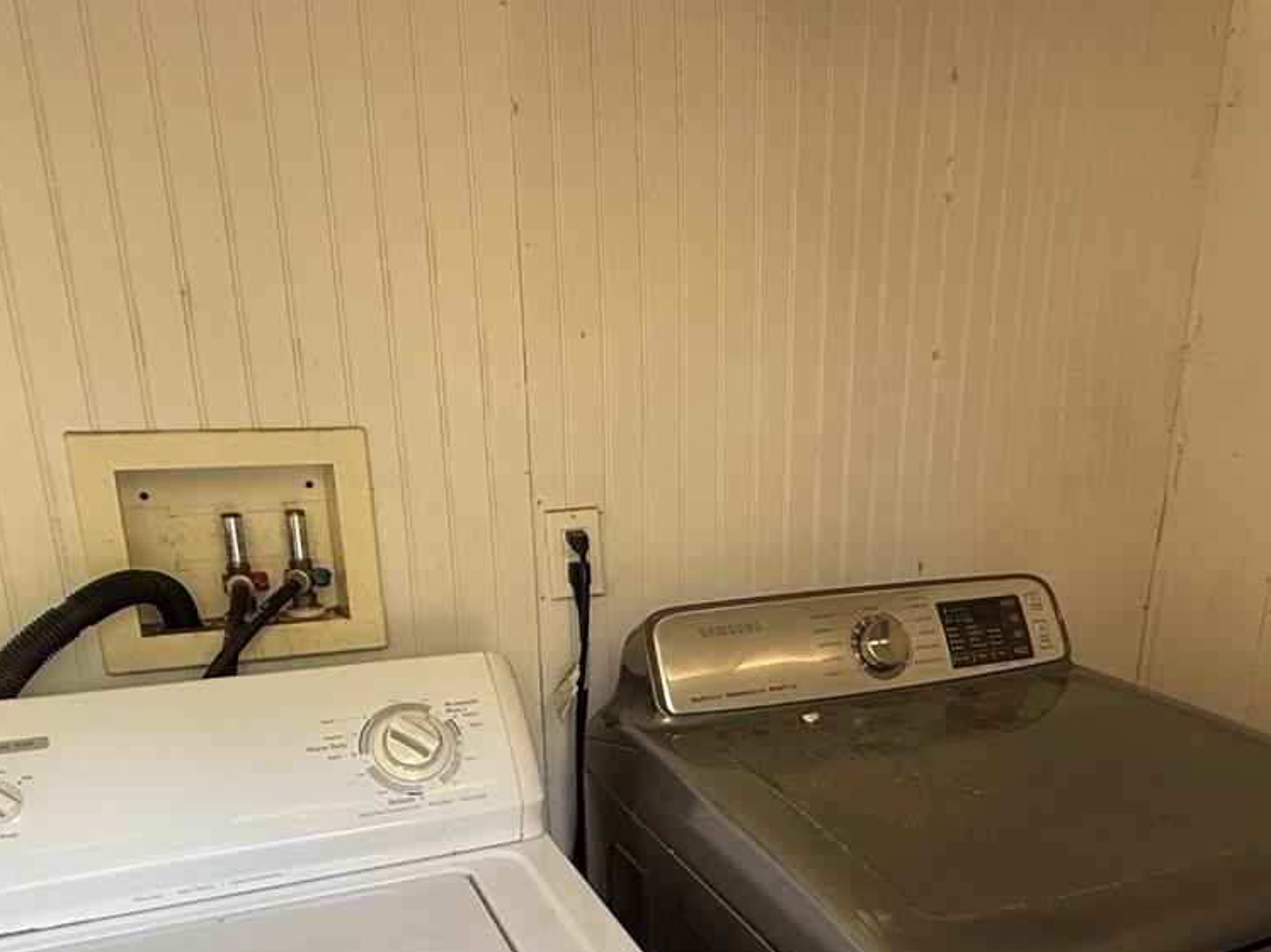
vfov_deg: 45.1
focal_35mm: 30
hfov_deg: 59.5
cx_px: 755
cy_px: 719
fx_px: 1101
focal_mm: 2.22
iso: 250
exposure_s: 1/99
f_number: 2.2
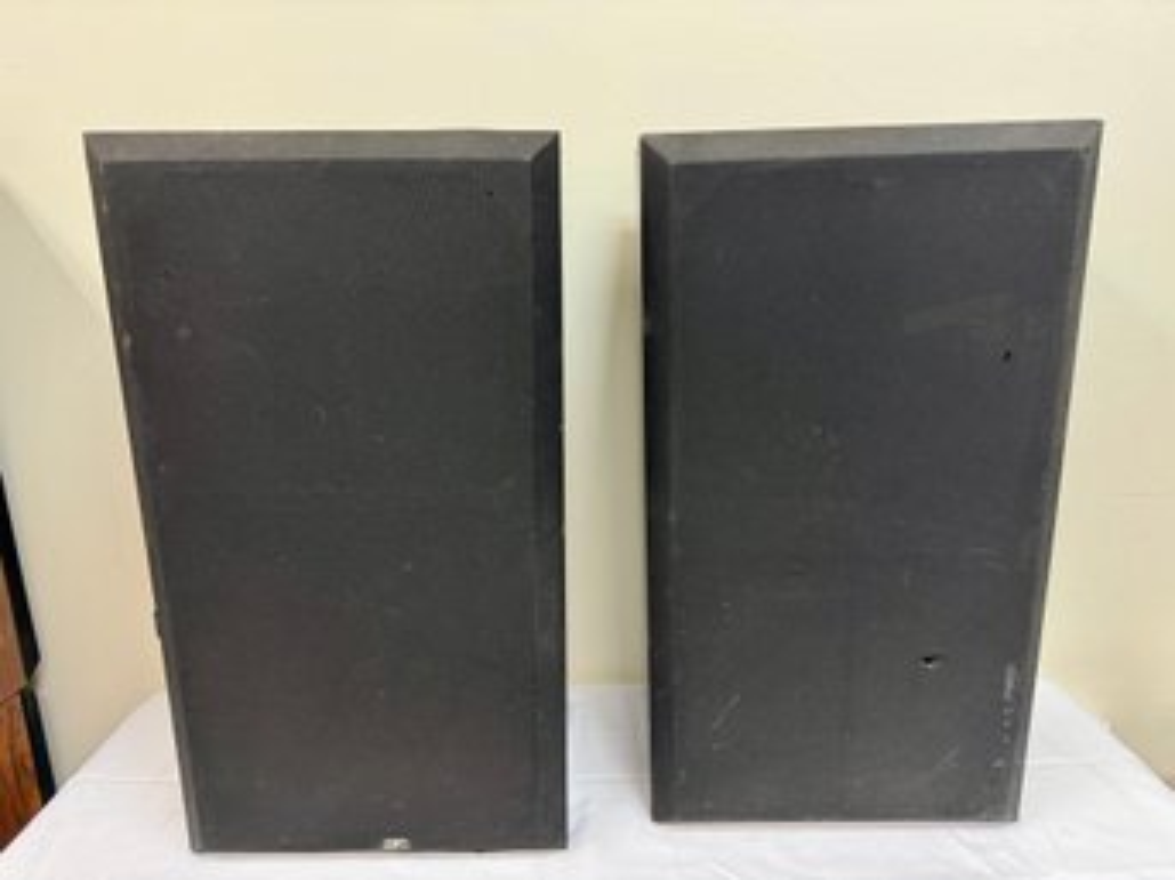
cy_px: 440
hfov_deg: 71.6
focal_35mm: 24
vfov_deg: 56.8
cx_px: 588
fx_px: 814
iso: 500
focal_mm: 6.76
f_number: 1.78
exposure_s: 1/60
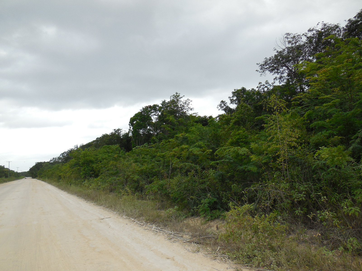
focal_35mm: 25
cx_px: 181
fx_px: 261
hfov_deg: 69.4
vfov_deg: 54.9
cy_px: 136
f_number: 3.1
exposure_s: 1/800
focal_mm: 4.5
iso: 125
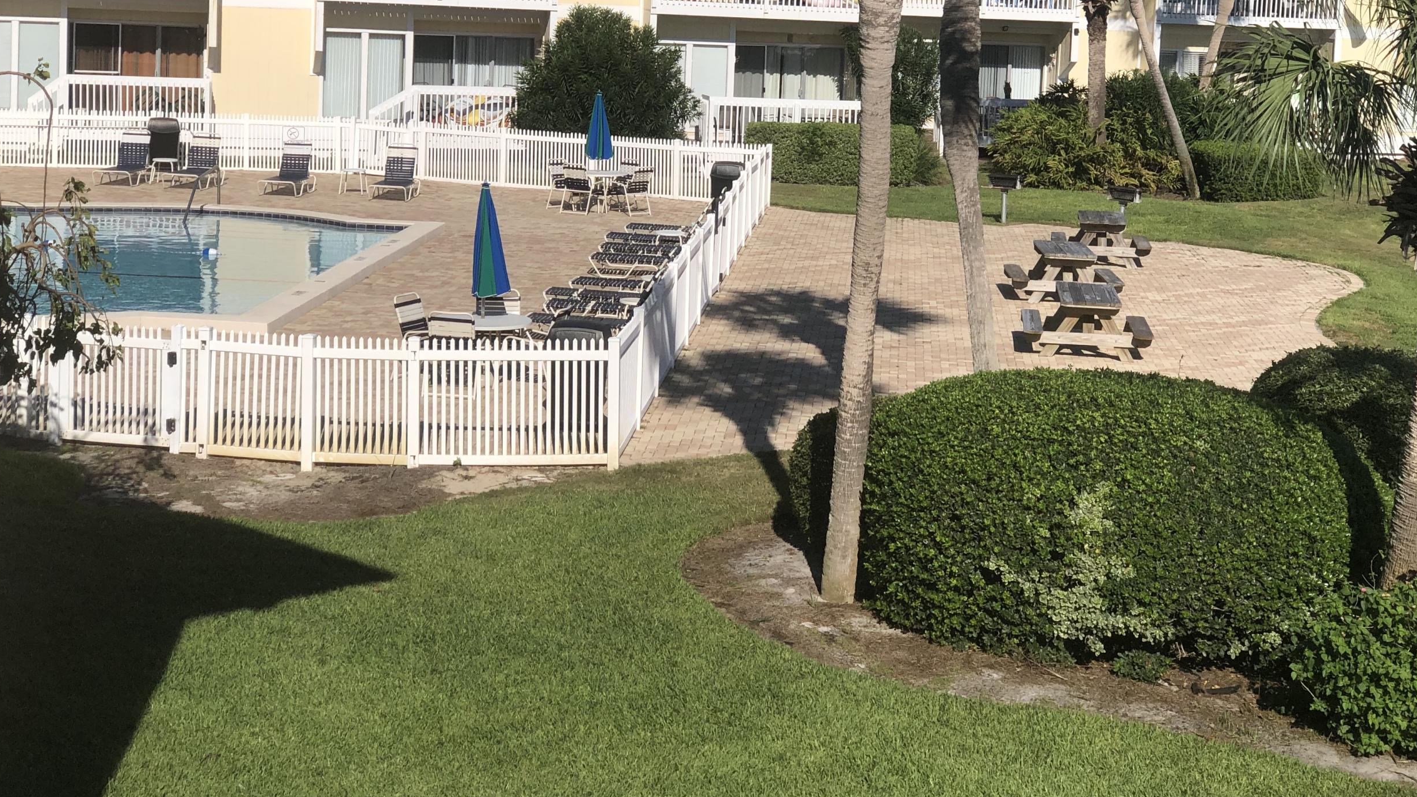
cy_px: 186
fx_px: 2593
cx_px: 772
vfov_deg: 17.4
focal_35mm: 69
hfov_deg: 30.6
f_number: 2.4
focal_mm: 6
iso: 16
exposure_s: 1/2114
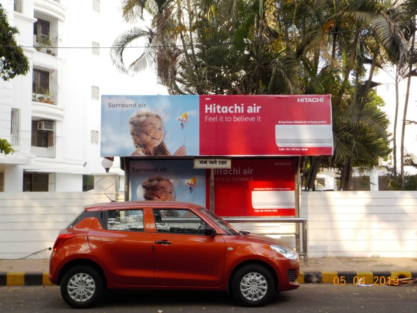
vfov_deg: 37.7
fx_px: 458
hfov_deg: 49.0
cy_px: 156
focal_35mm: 38
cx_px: 208
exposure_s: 1/200
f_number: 3.7
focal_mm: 5.2
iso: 125
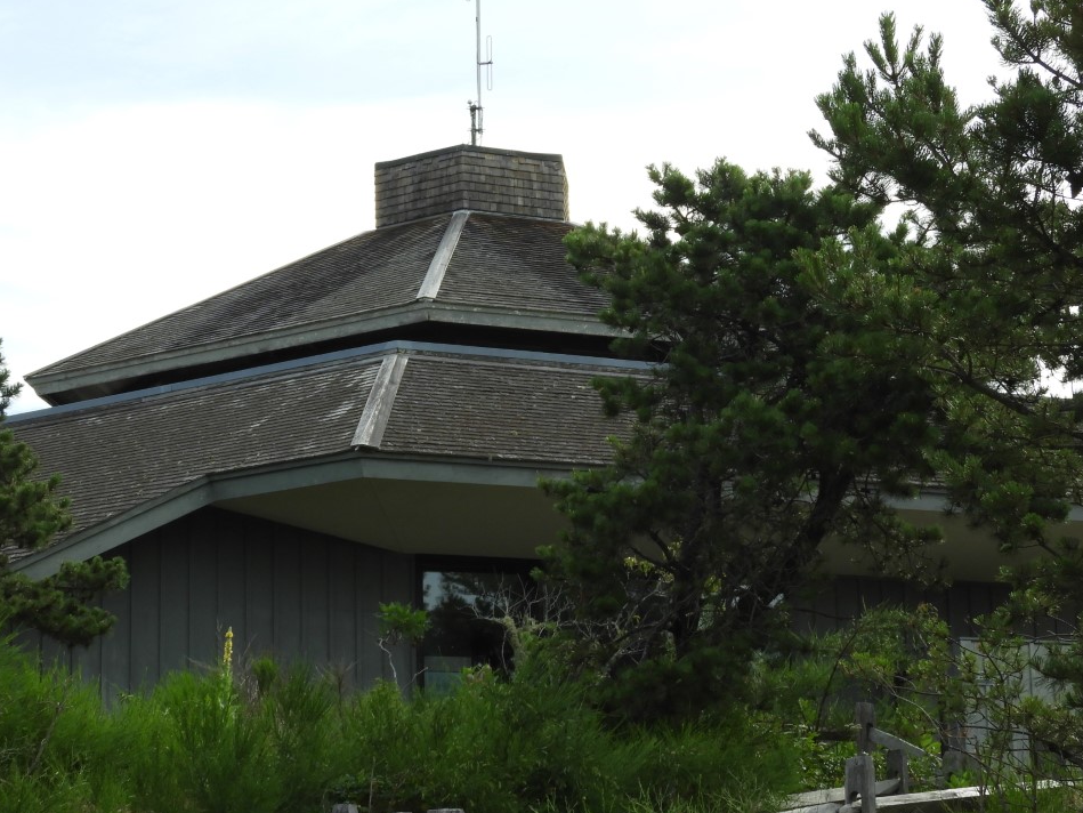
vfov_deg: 16.2
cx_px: 525
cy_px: 404
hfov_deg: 21.5
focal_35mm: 91
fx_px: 2847
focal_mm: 10.7
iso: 100
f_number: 4.2
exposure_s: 1/400
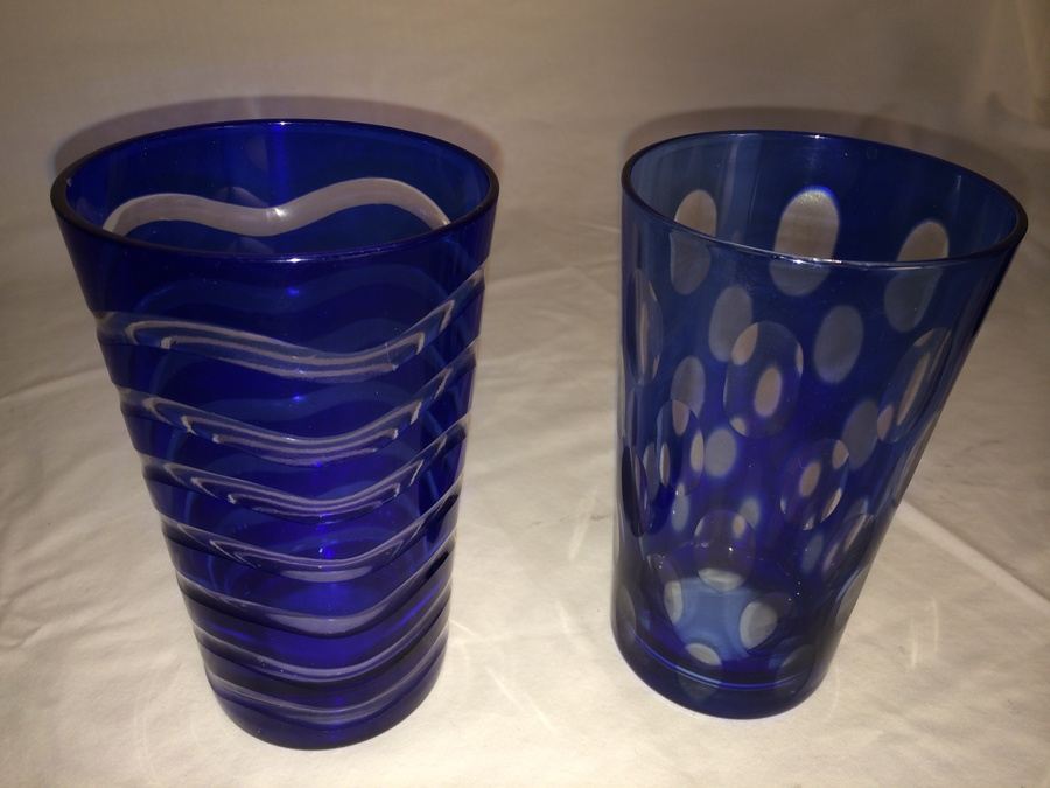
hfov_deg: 60.0
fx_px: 910
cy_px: 394
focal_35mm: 30
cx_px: 525
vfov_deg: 46.8
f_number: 2.2
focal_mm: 4.12
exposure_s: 1/61
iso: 32
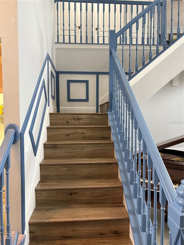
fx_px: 184
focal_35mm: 26
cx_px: 92
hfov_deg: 53.1
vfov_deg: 67.3
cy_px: 122
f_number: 1.6
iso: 200
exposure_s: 1/60
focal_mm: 5.96
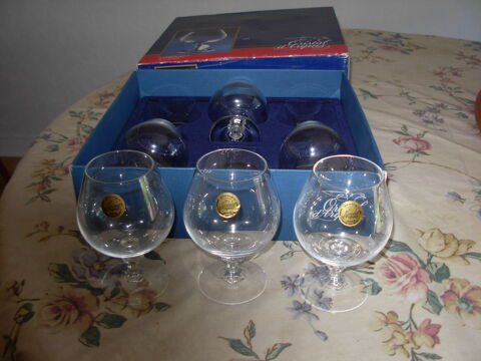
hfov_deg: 49.0
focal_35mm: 38
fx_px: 528
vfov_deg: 37.7
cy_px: 180
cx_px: 240
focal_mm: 6.3
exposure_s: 1/22.6
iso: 79
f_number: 2.9
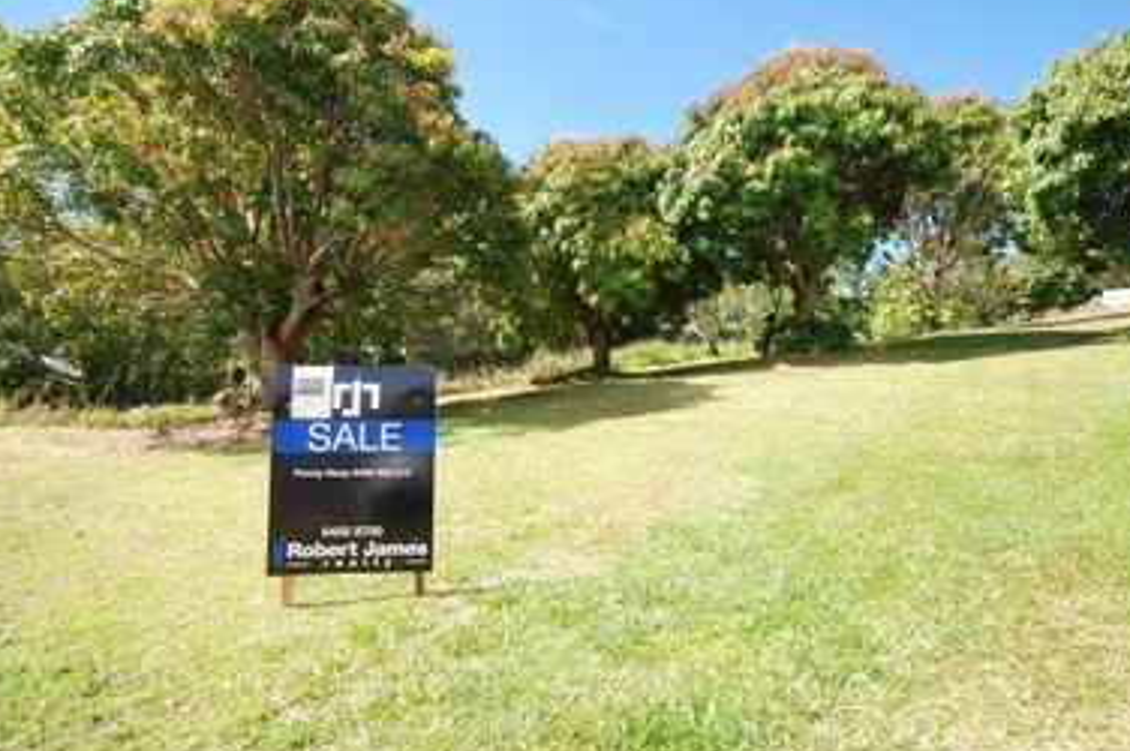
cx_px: 679
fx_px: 647
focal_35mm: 21
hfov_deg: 81.3
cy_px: 374
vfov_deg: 60.3
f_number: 7.1
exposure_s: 1/200
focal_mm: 11
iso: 200
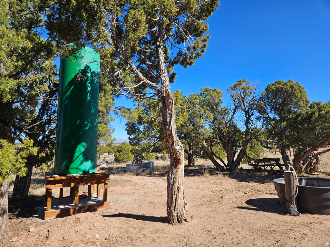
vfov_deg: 58.9
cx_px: 165
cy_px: 124
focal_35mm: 23
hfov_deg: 73.9
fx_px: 219
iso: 25
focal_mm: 5.4
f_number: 1.8
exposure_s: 1/1228
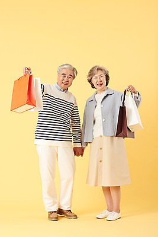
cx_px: 79
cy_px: 118
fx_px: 566
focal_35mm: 86
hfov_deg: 15.9
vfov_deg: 23.6
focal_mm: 86
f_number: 8
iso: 100
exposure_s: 1/125
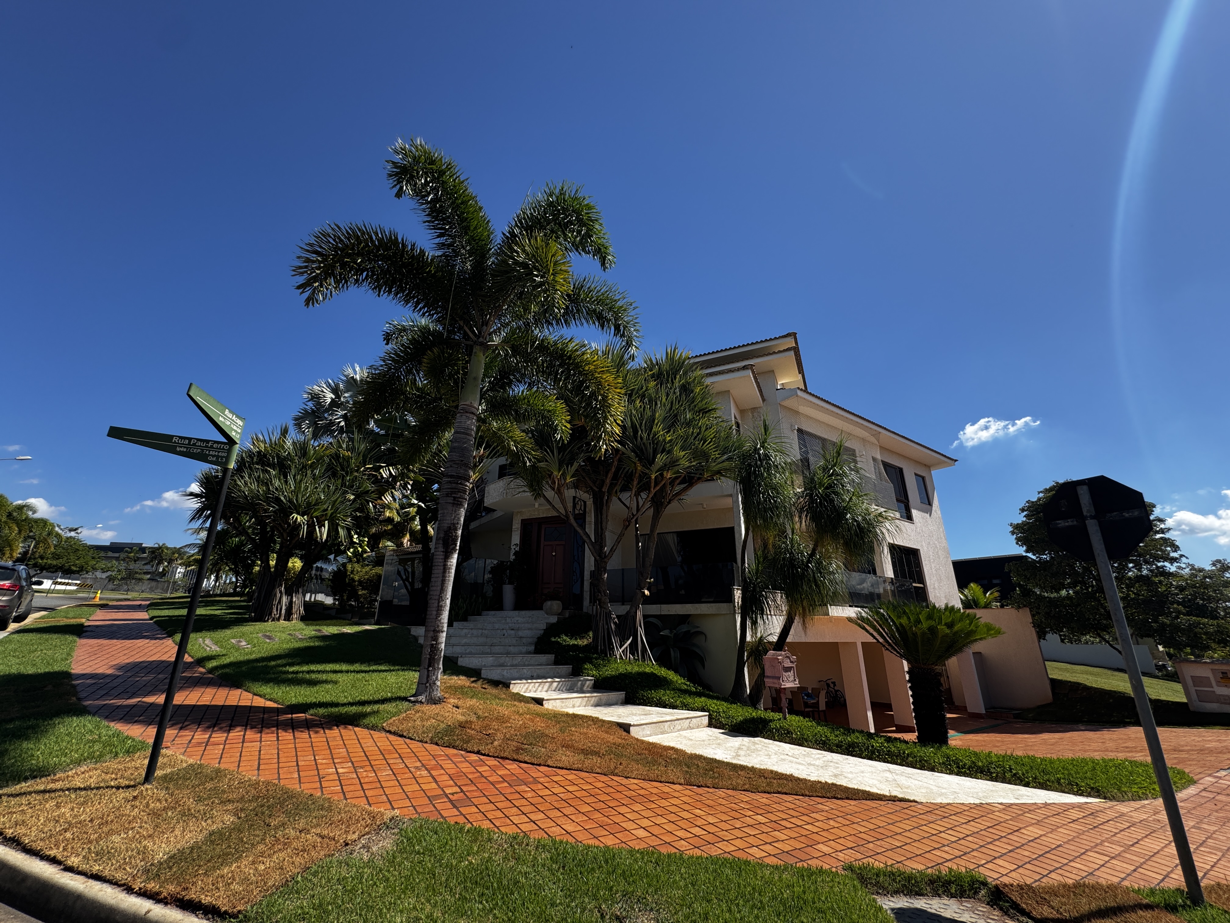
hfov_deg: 102.1
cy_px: 462
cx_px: 615
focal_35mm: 14
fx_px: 497
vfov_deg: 85.7
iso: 40
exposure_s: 1/787
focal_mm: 2.22
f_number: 2.2
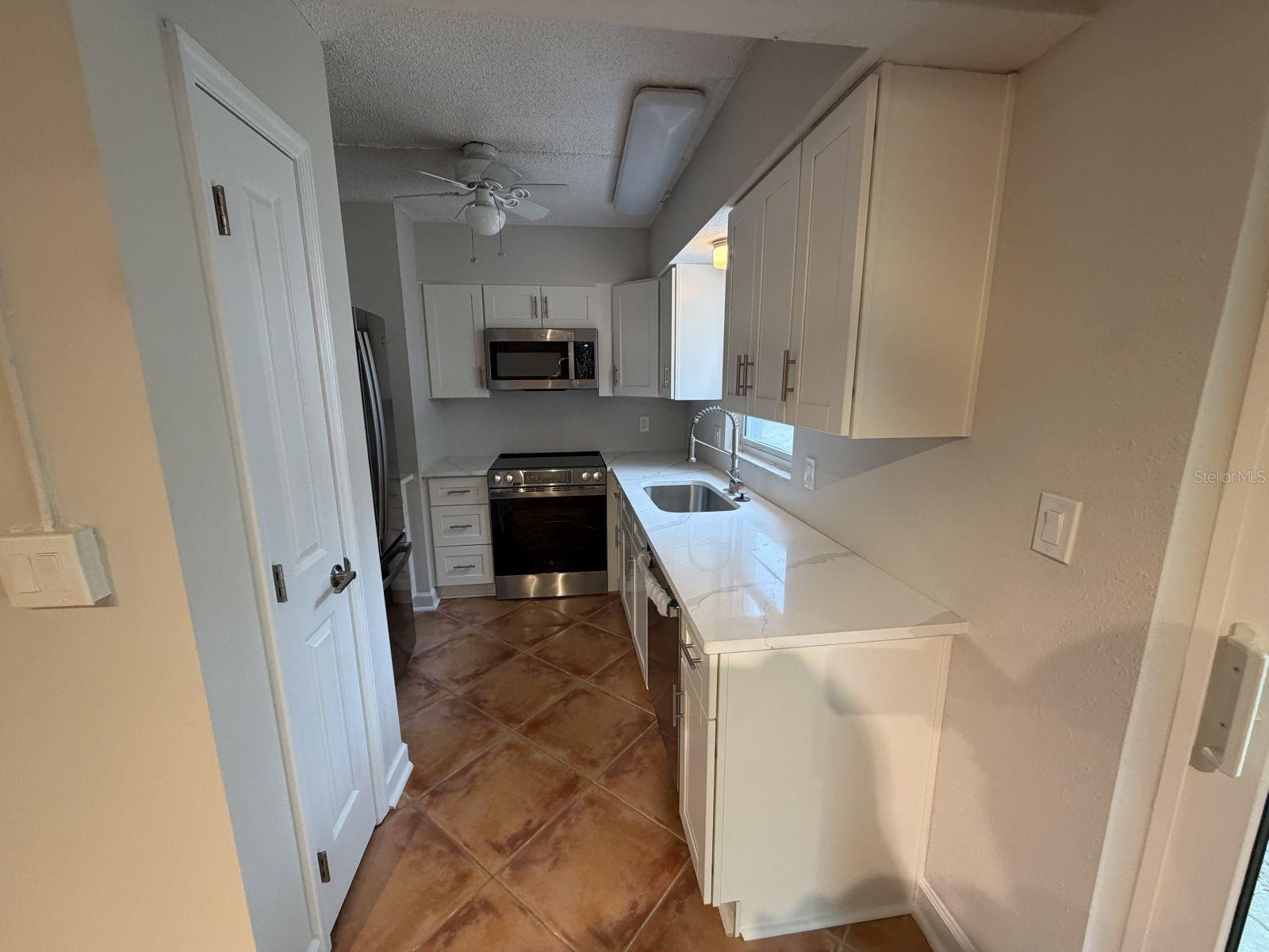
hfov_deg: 102.1
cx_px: 634
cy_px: 476
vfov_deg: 85.7
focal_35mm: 14
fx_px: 513
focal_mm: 2.22
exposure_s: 1/60
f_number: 2.2
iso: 250
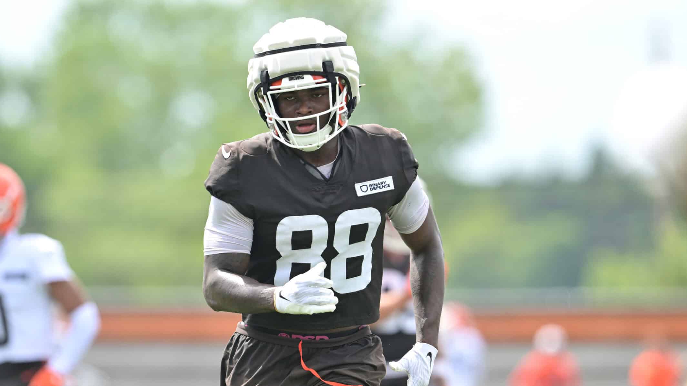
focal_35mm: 503
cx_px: 320
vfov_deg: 2.4
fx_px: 9163
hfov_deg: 4.3
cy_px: 269
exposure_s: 1/2000
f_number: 4
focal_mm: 400
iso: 400
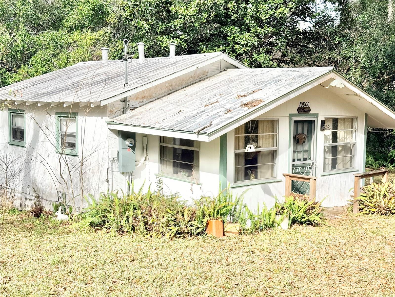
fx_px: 548
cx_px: 198
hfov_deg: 39.7
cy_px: 148
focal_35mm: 48
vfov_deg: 30.3
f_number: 1.78
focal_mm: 6.76
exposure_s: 1/3891
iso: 64
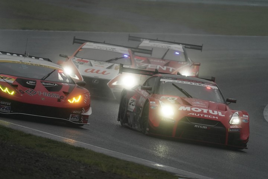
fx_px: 4466
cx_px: 134
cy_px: 90
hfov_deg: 3.4
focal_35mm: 600
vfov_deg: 2.3
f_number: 7.1
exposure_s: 1/640
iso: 1250
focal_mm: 600
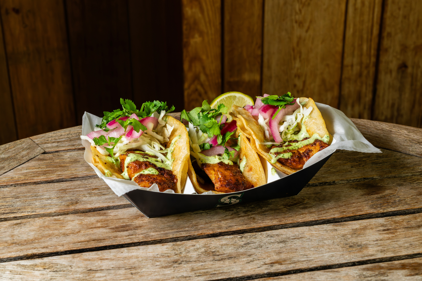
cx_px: 211
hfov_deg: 31.4
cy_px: 140
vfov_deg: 21.2
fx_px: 750
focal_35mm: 64
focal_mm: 64
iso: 3200
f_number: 16
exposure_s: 1/40
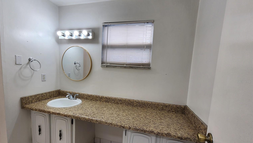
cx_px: 119
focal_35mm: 15
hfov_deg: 102.9
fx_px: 101
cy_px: 82
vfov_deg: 70.2
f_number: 2.2
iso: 80
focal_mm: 2.2
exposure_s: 1/120
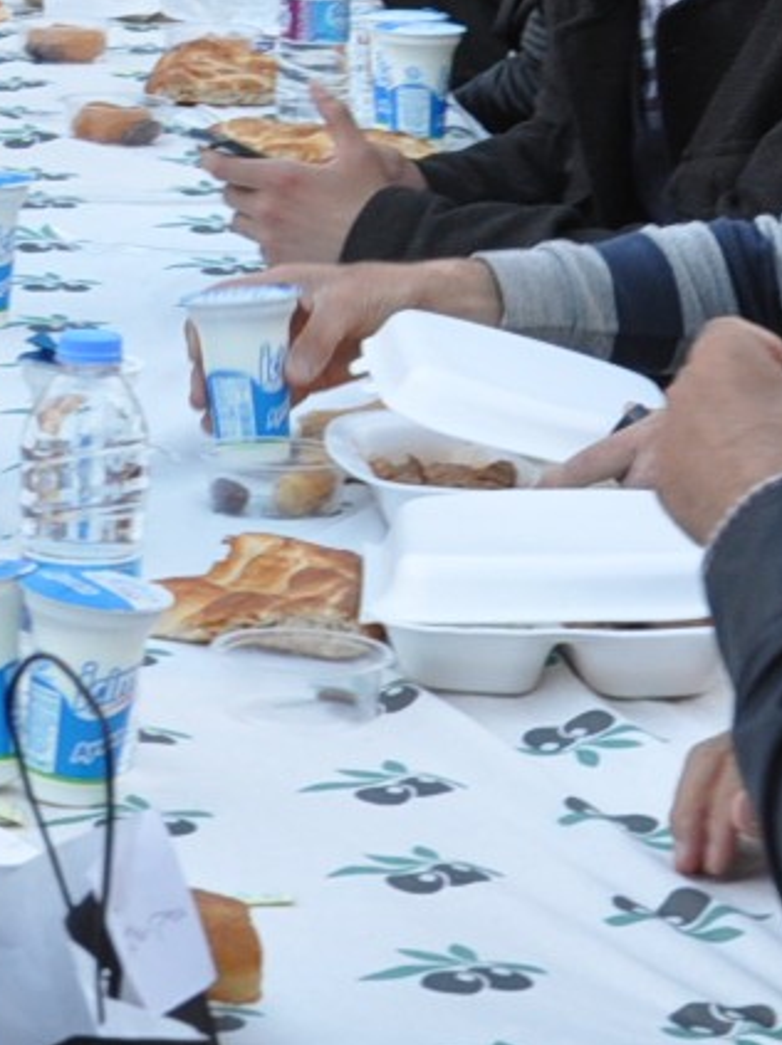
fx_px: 6181
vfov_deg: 9.5
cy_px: -198
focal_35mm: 205
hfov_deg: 7.2
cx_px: 121
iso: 360
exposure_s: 1/30
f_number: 5.6
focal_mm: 28
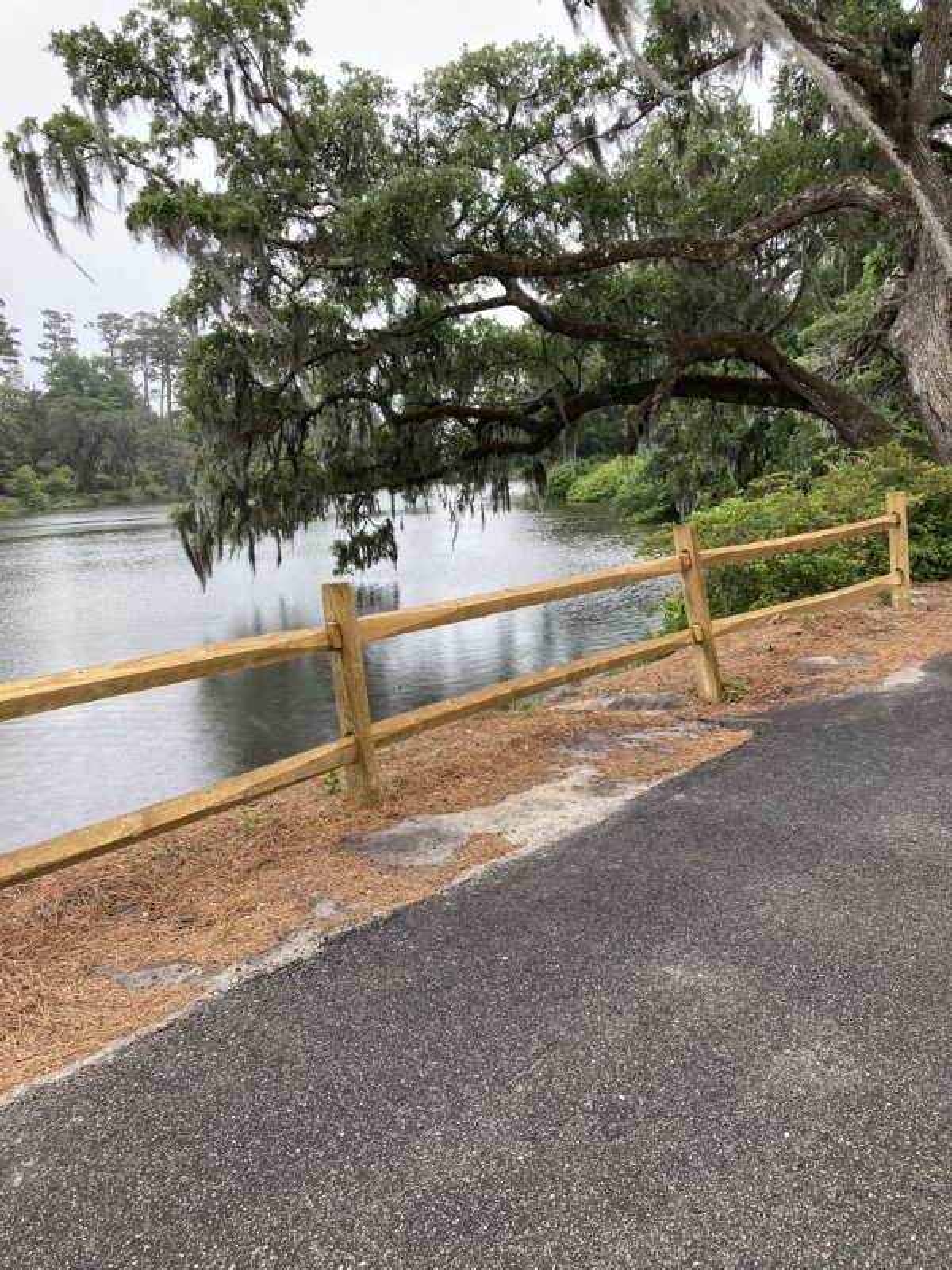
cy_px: 635
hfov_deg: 49.7
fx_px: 1027
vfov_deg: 63.4
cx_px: 476
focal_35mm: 28
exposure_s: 1/466
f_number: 1.8
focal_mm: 3.99
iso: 20
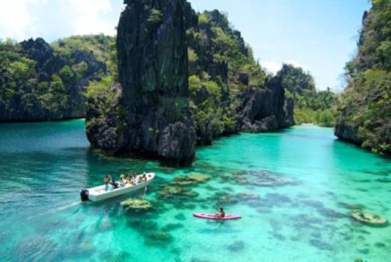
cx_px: 196
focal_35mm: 27
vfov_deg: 48.1
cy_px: 131
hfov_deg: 67.3
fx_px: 294
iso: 100
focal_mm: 18
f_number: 8
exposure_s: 1/125
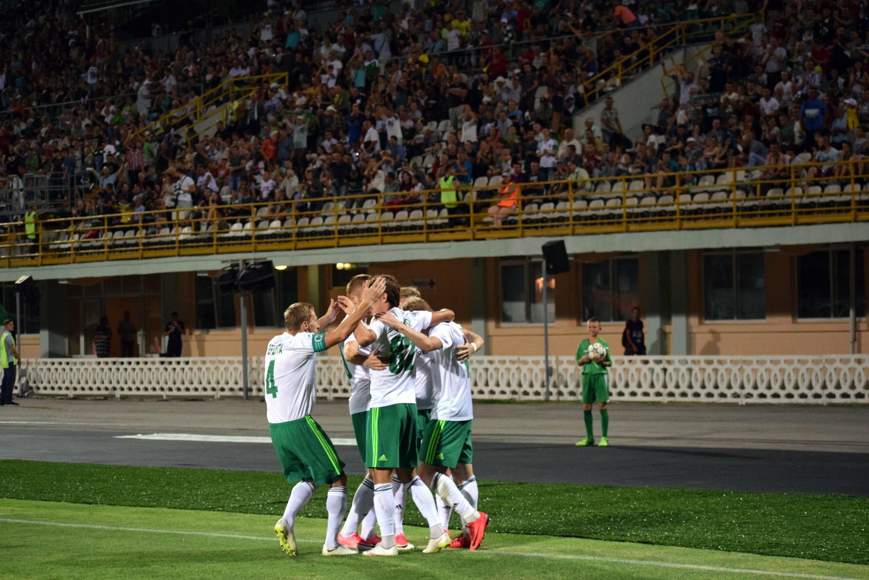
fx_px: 2535
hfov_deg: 19.5
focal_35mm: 105
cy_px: 290
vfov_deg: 13.0
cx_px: 434
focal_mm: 70
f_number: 4.5
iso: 2500
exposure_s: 1/500
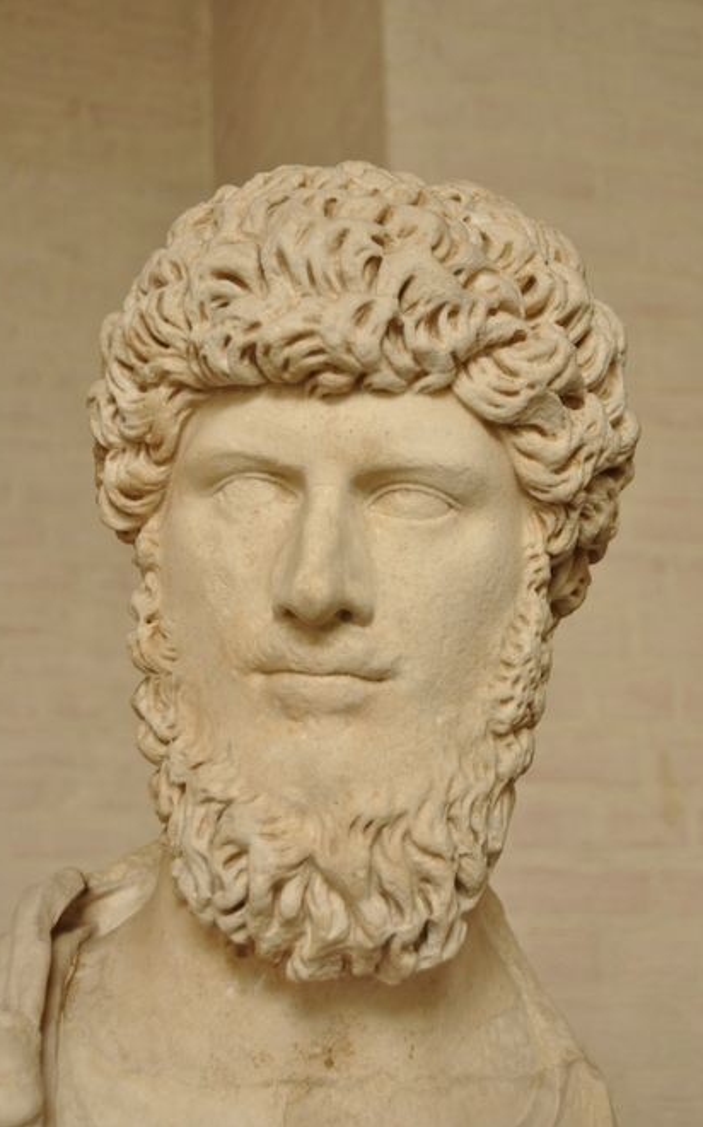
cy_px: 564
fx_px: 1503
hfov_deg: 26.3
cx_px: 356
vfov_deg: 41.1
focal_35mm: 49
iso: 1000
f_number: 5
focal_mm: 32
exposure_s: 1/100
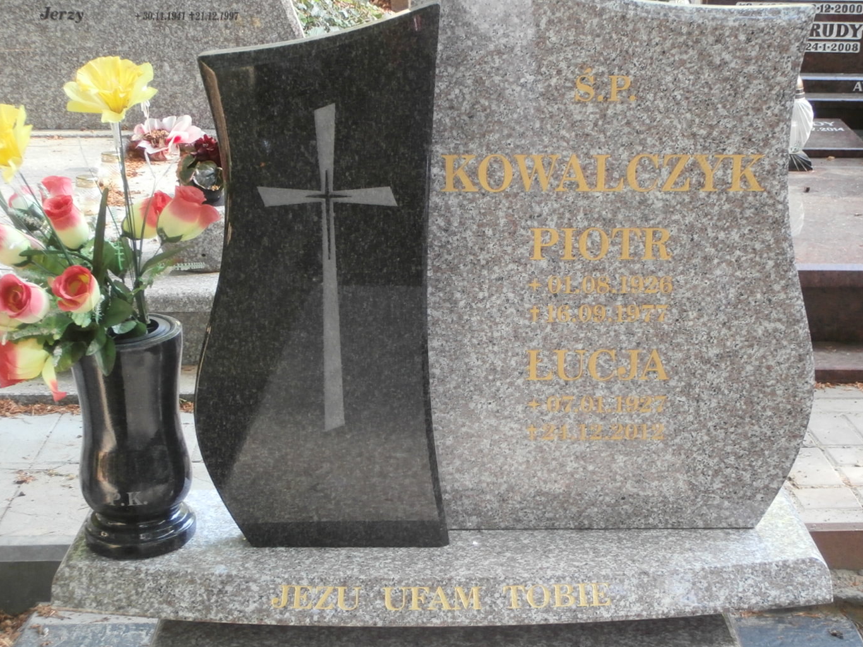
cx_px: 462
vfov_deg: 26.6
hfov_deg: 34.9
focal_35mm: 55
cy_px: 303
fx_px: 1371
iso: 200
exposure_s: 1/40
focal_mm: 8.29
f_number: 4.2
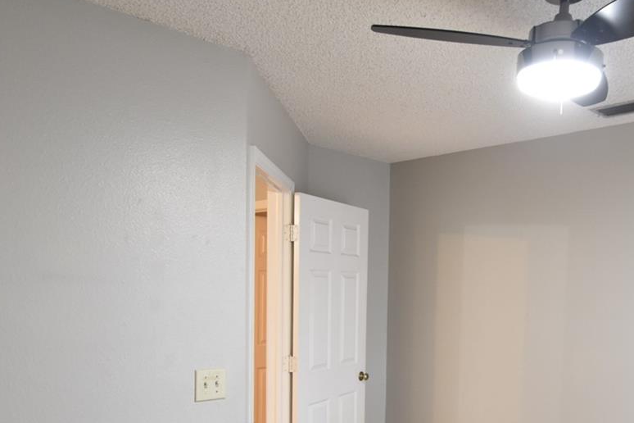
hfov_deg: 58.8
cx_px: 426
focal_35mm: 31
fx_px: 546
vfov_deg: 40.9
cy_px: 324
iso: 800
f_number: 3.5
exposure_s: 1/10
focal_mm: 10
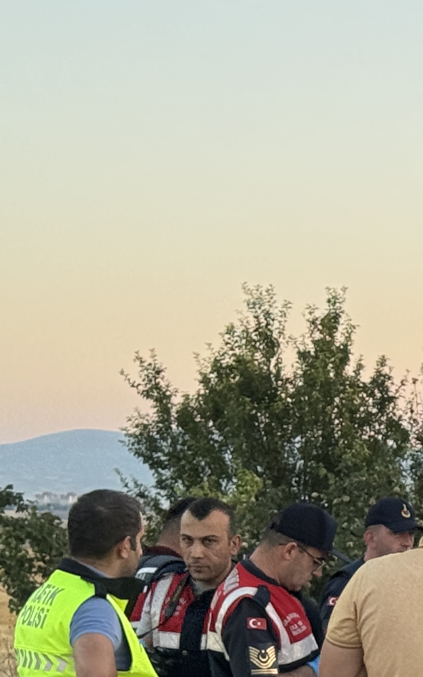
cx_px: 970
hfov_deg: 7.8
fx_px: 2896
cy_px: 613
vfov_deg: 13.2
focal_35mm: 157
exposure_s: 1/121
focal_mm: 6.76
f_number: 1.78
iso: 64
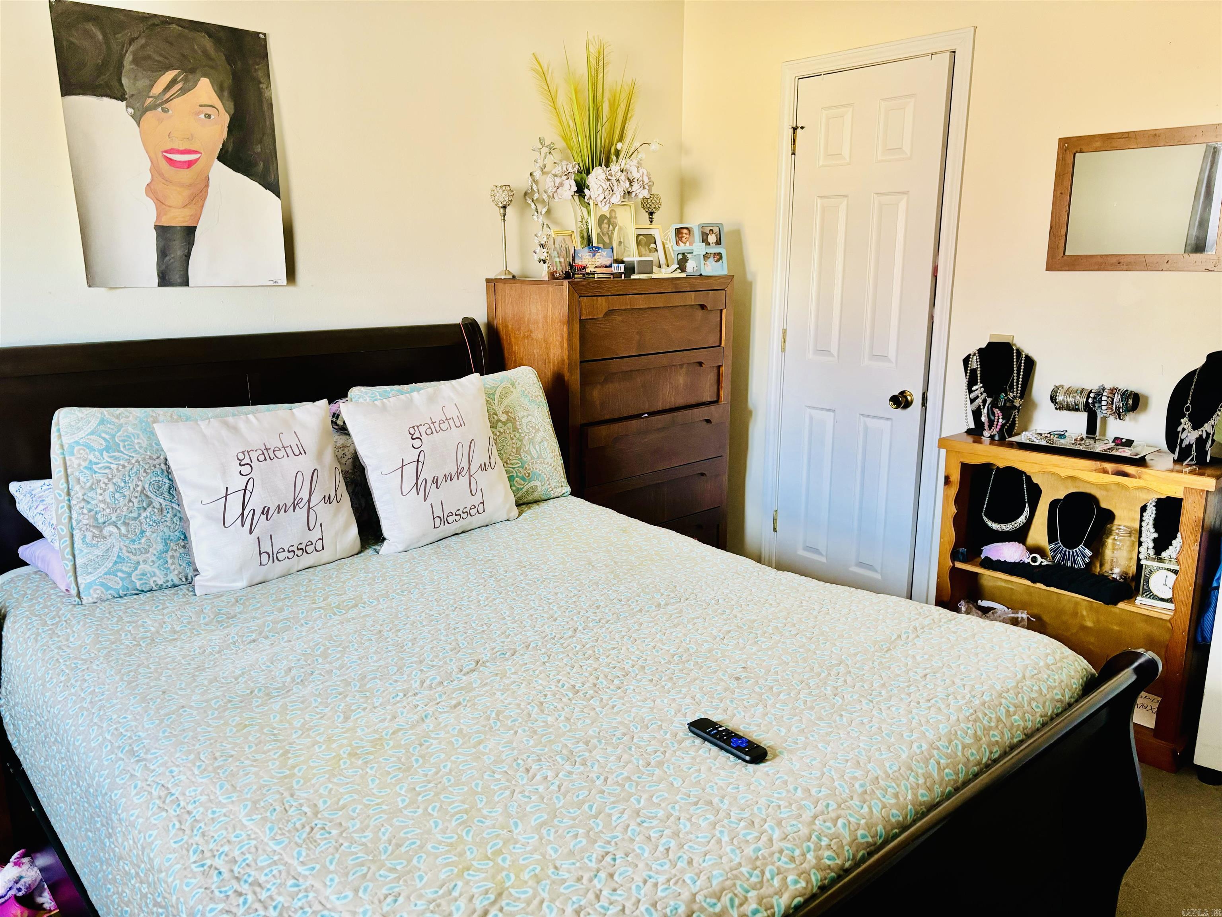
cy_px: 458
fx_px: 918
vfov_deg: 53.1
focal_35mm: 26
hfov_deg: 67.3
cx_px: 611
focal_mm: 5.96
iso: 200
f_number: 1.6
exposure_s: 1/60
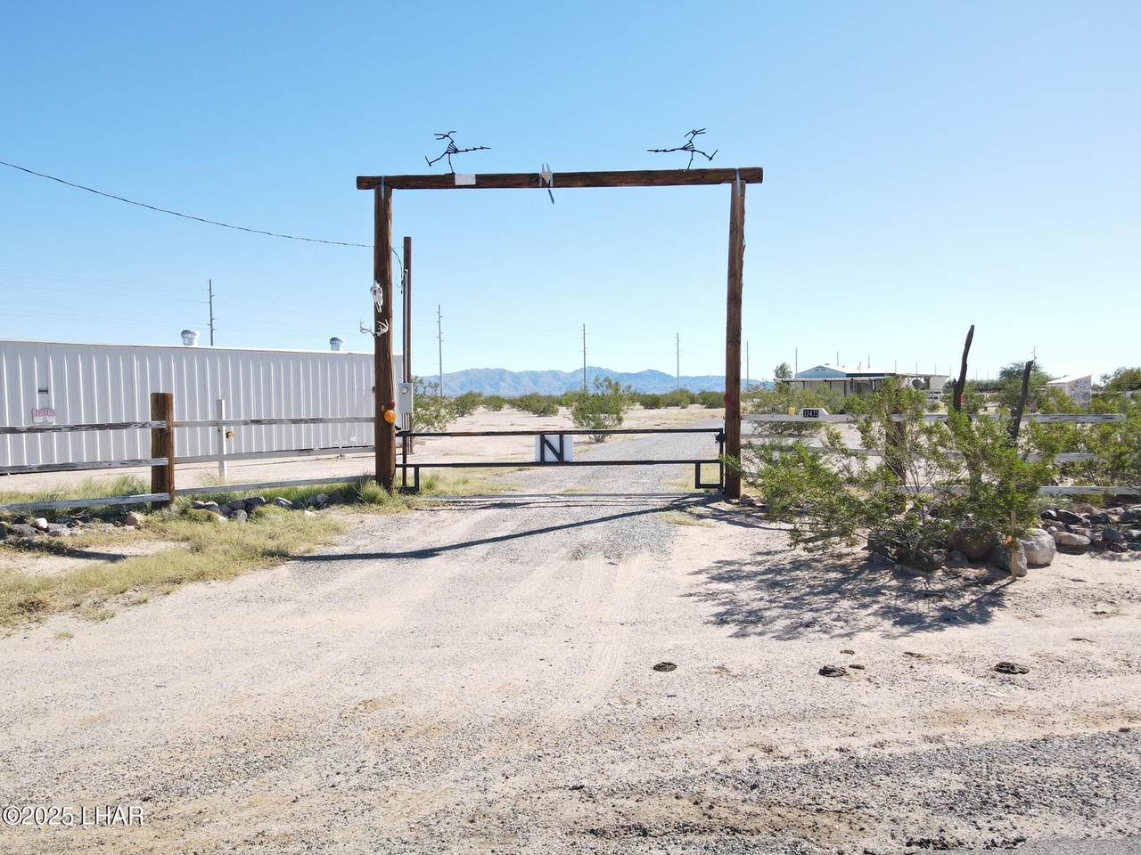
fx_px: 791
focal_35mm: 24
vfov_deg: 56.8
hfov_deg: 71.6
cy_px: 428
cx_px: 570
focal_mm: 4.5
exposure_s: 1/400
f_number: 2.8
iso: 100
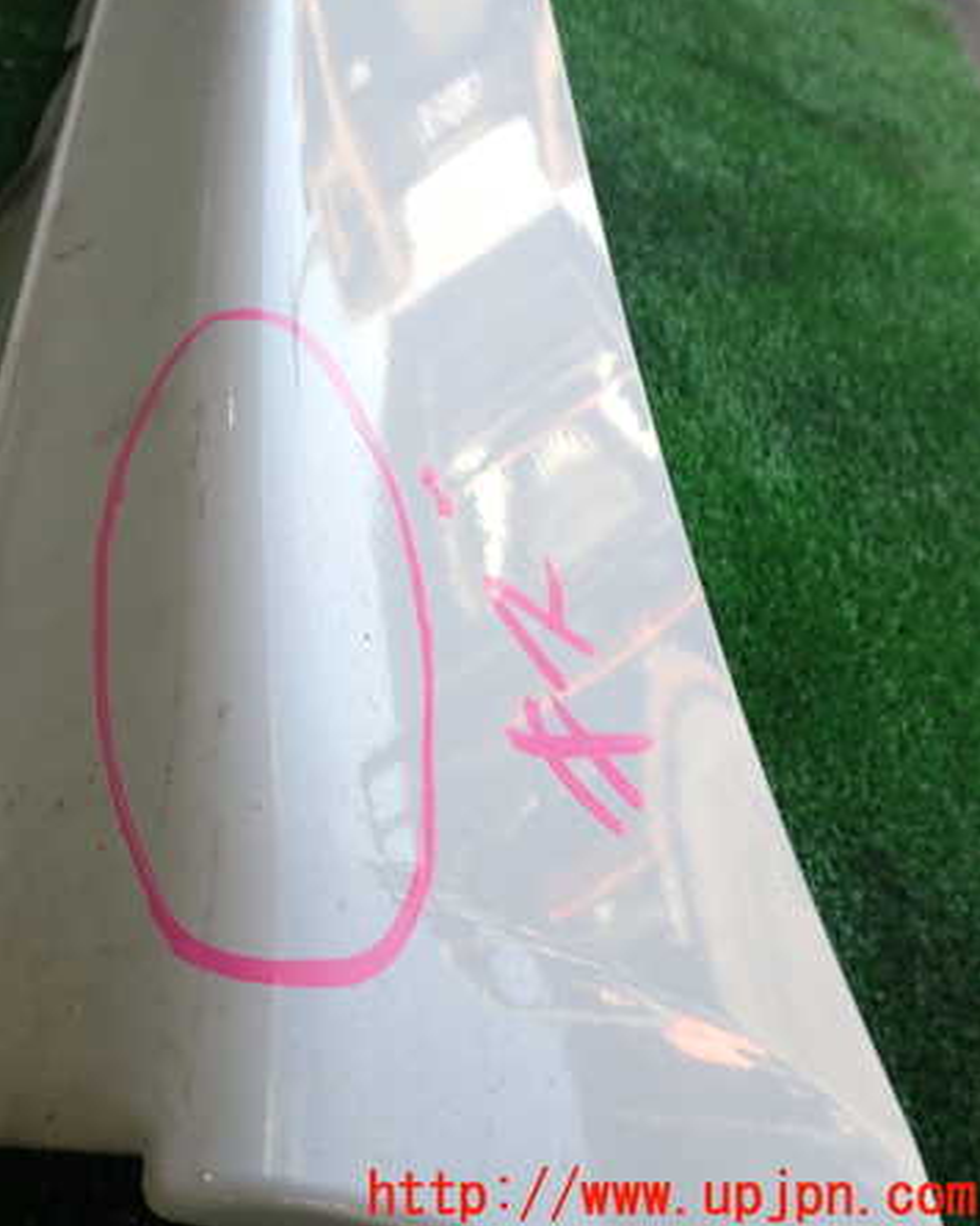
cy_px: 610
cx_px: 163
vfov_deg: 54.2
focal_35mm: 33
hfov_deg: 42.1
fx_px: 1197
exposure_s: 1/160
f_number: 2.8
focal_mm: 4.5
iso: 100
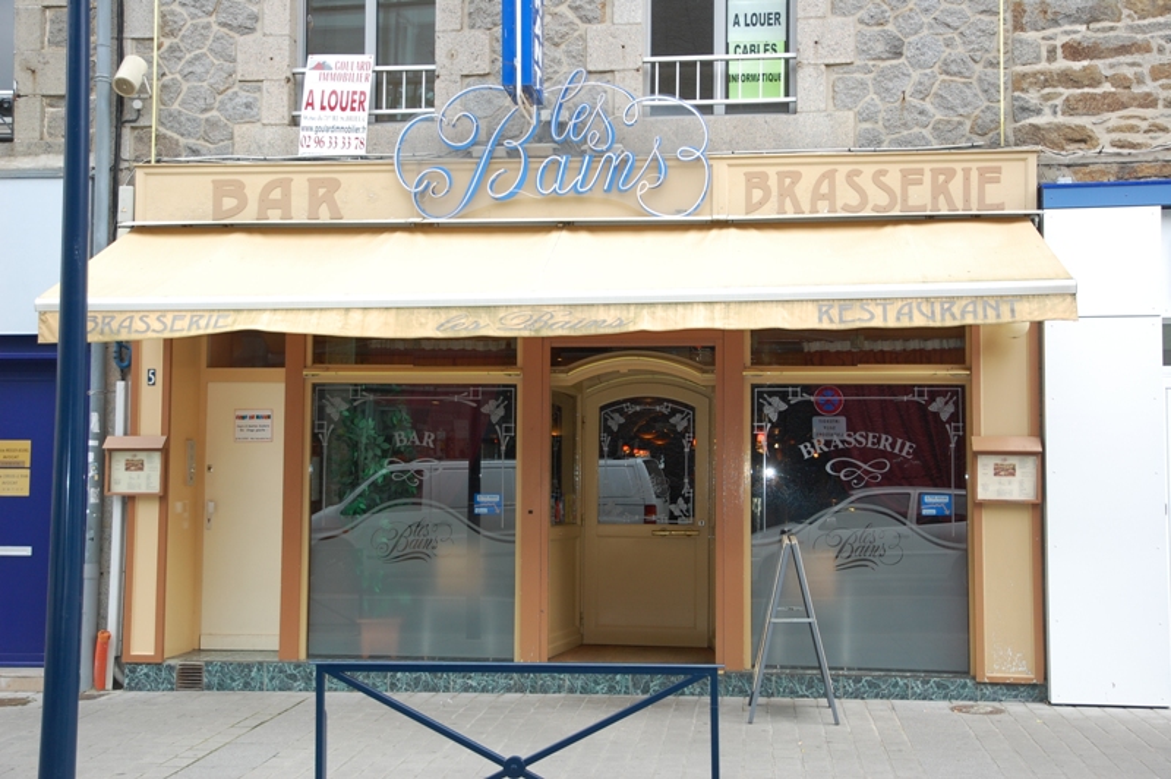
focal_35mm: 45
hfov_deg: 43.6
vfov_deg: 29.8
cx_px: 586
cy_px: 390
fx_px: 1463
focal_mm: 30
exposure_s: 1/125
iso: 200
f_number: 4.5
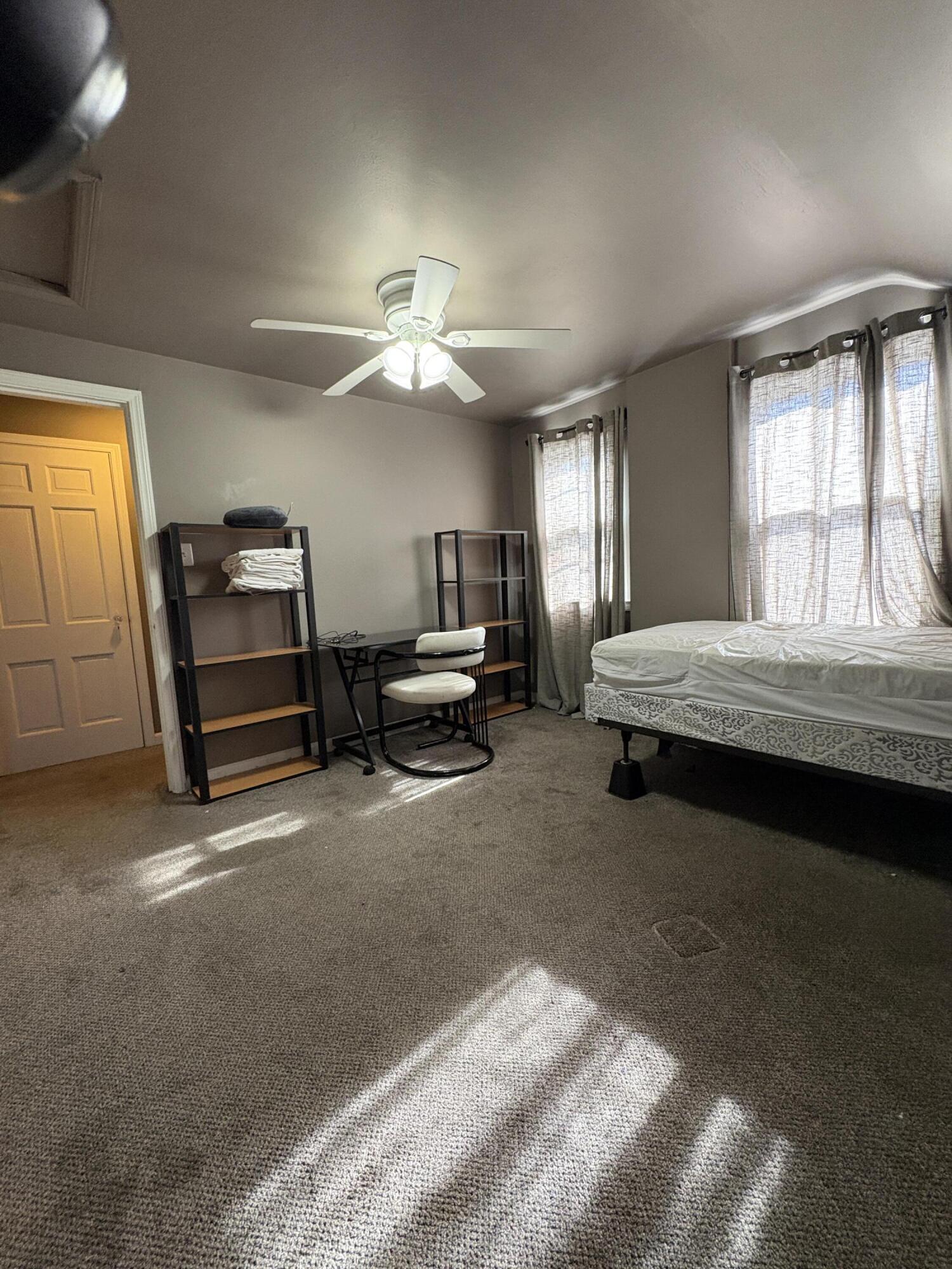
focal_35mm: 14
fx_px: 513
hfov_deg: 85.7
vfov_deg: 102.1
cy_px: 634
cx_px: 476
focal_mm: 2.22
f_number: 2.2
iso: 500
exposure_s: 1/60
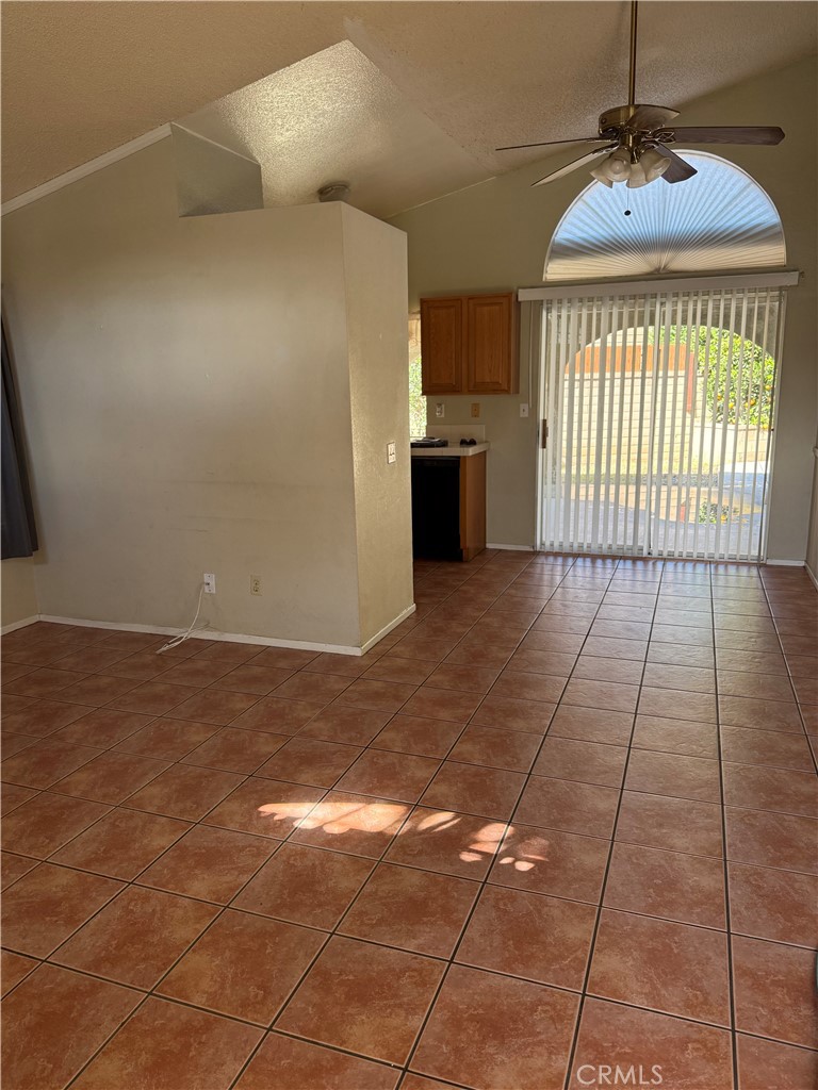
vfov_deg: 71.6
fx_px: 756
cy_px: 545
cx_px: 409
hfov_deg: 56.8
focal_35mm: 24
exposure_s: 1/232
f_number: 1.78
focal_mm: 6.76
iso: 160
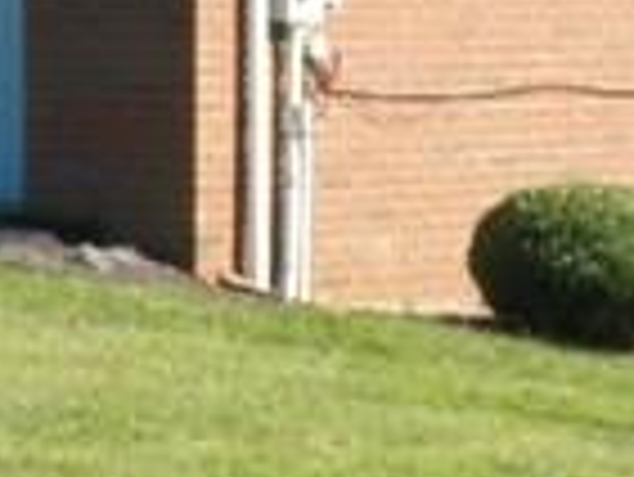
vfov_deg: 3.3
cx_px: -81
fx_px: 8231
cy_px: 333
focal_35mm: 449
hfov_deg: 4.4
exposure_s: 1/800
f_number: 4
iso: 125
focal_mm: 11.2
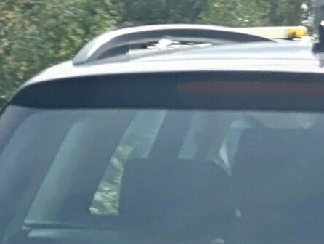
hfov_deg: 5.1
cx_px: 474
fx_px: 3647
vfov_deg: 3.8
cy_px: 425
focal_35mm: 389
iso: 100
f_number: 2.3
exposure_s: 1/400
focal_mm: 22.5
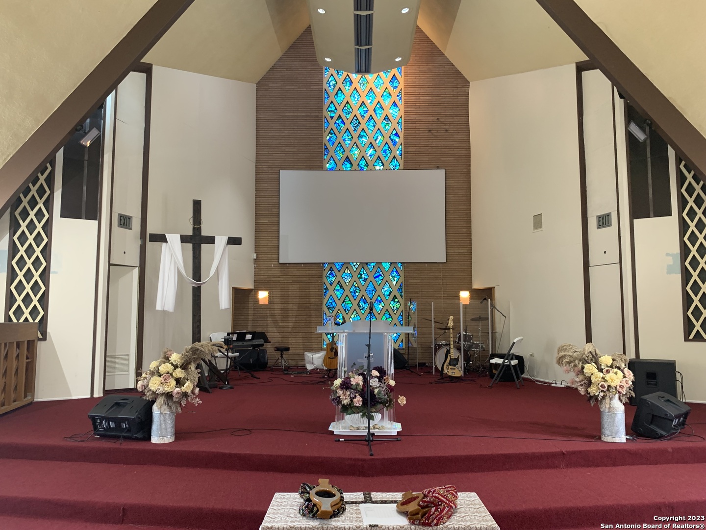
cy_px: 265
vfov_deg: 53.1
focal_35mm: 26
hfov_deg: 67.3
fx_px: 530
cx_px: 353
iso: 200
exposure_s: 1/60
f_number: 1.8
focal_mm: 4.25
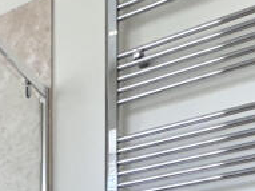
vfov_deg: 15.7
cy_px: 377
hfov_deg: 17.8
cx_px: -260
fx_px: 552
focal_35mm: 75
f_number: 2.2
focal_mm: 2.22
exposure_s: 1/100
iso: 64
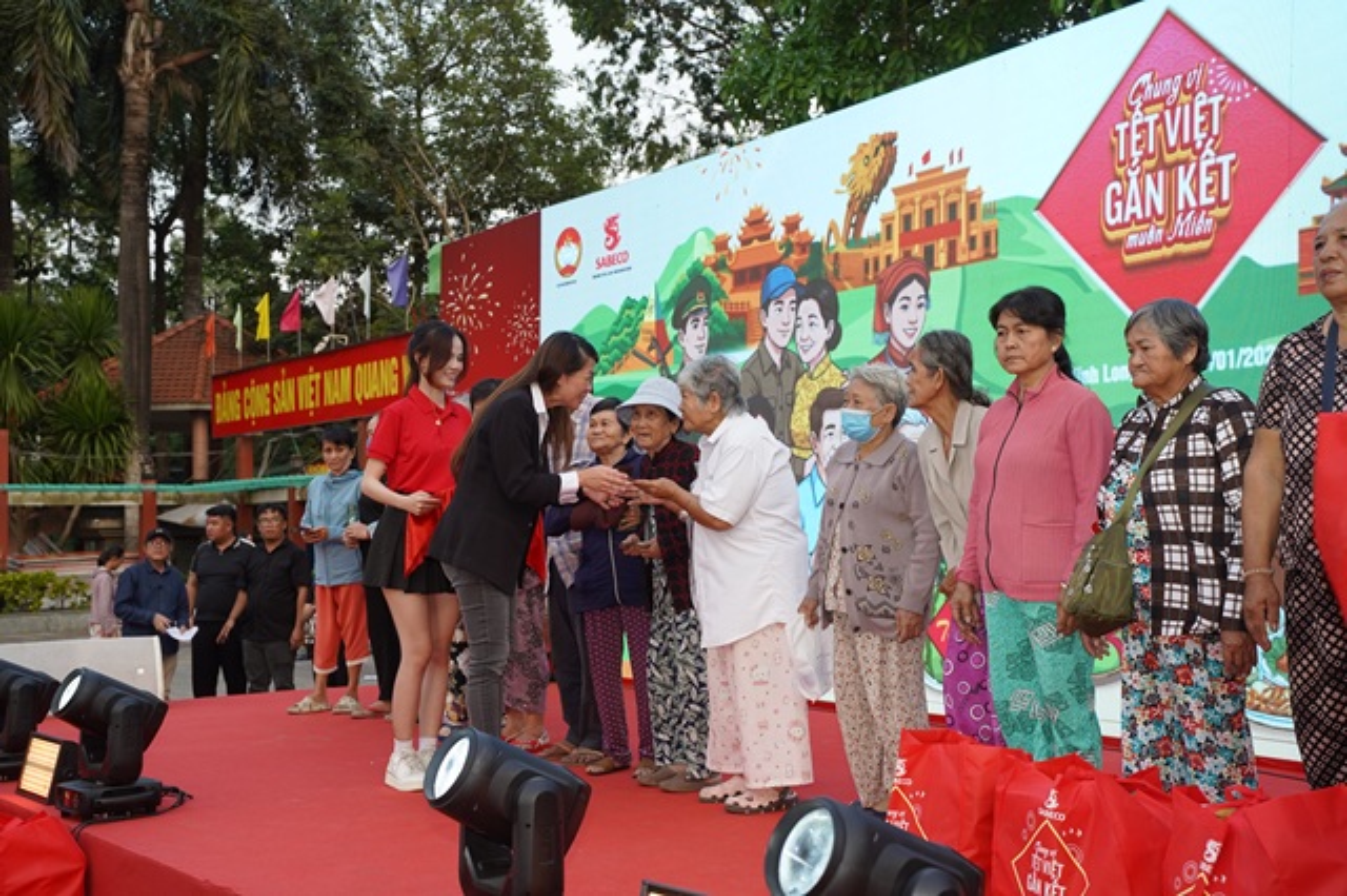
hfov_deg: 43.6
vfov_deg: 29.8
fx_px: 1683
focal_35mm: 45
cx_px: 674
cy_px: 448
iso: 320
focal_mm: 45
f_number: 5
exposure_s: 1/125
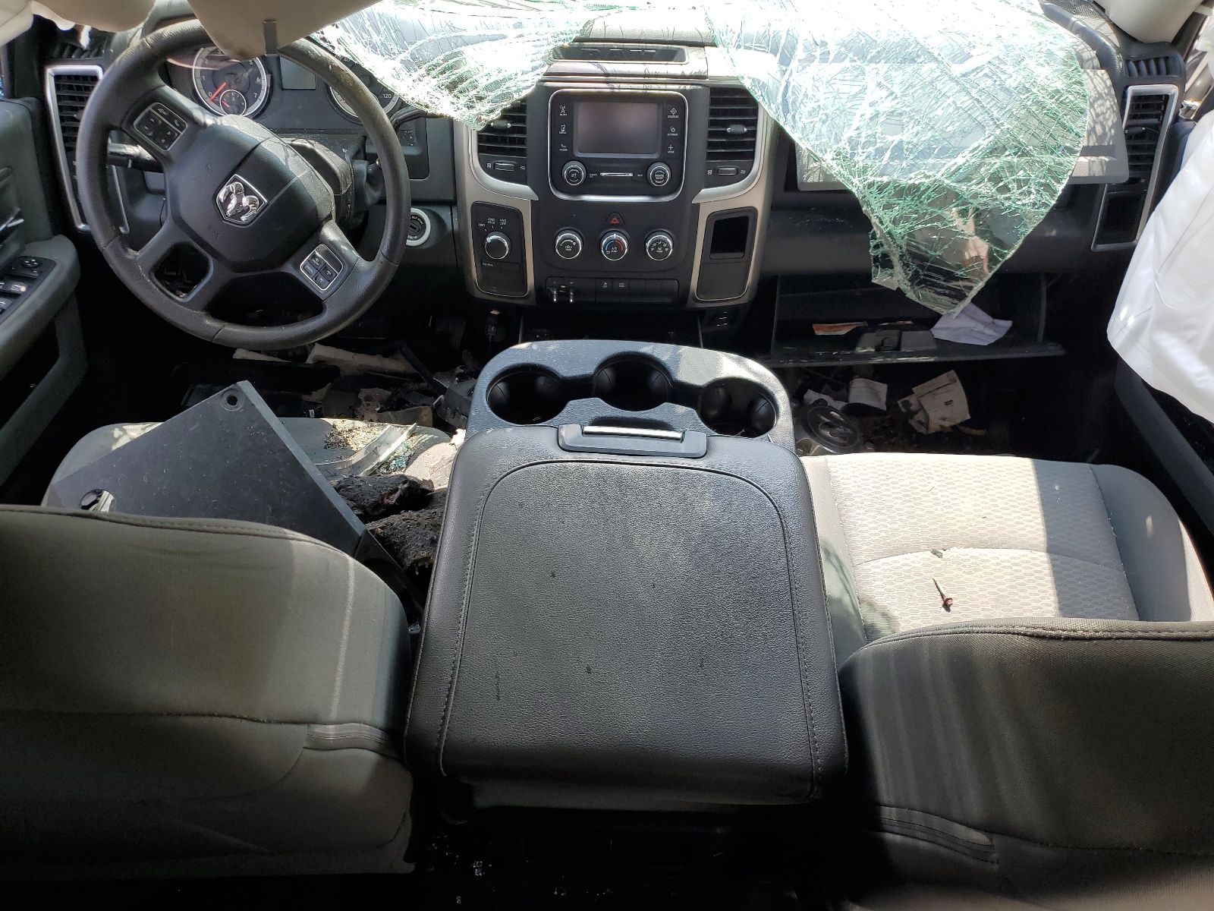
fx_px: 912
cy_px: 456
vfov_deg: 53.1
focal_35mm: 26
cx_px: 607
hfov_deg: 67.3
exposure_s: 1/588
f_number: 1.5
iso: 50
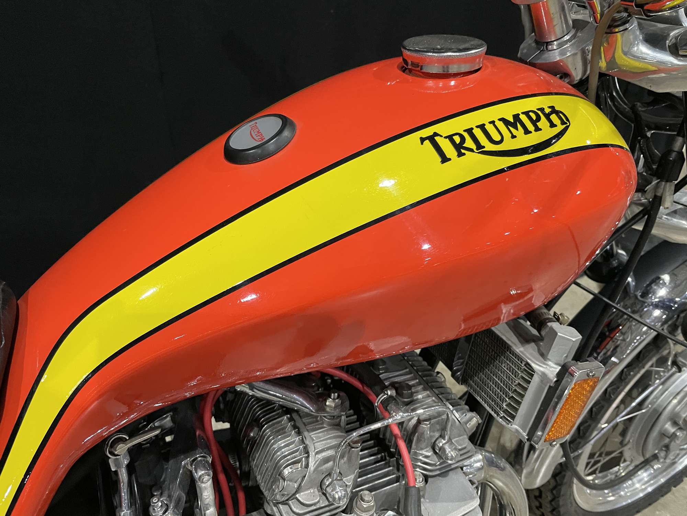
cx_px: 344
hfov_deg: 67.3
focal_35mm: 26
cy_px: 258
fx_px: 516
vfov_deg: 53.1
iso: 400
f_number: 1.6
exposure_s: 1/50
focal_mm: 4.2
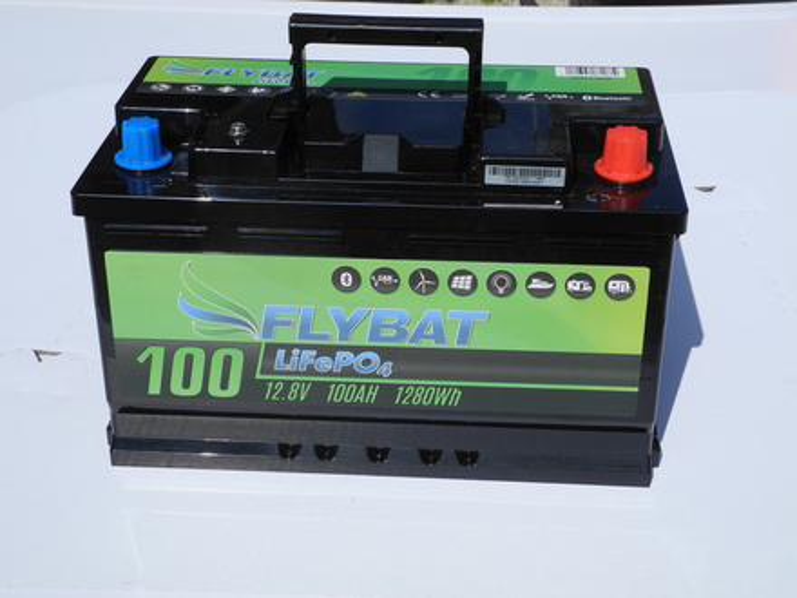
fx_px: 1404
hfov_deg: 31.7
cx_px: 398
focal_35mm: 61
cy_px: 299
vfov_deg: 24.0
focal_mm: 13
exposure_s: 1/943
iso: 100
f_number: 5.6
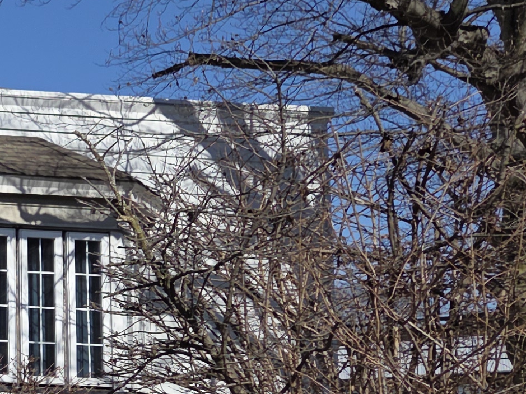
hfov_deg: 17.2
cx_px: -359
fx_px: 1489
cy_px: 250
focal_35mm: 98
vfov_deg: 15.1
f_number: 1.8
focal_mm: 5.4
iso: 25
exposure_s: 1/2628
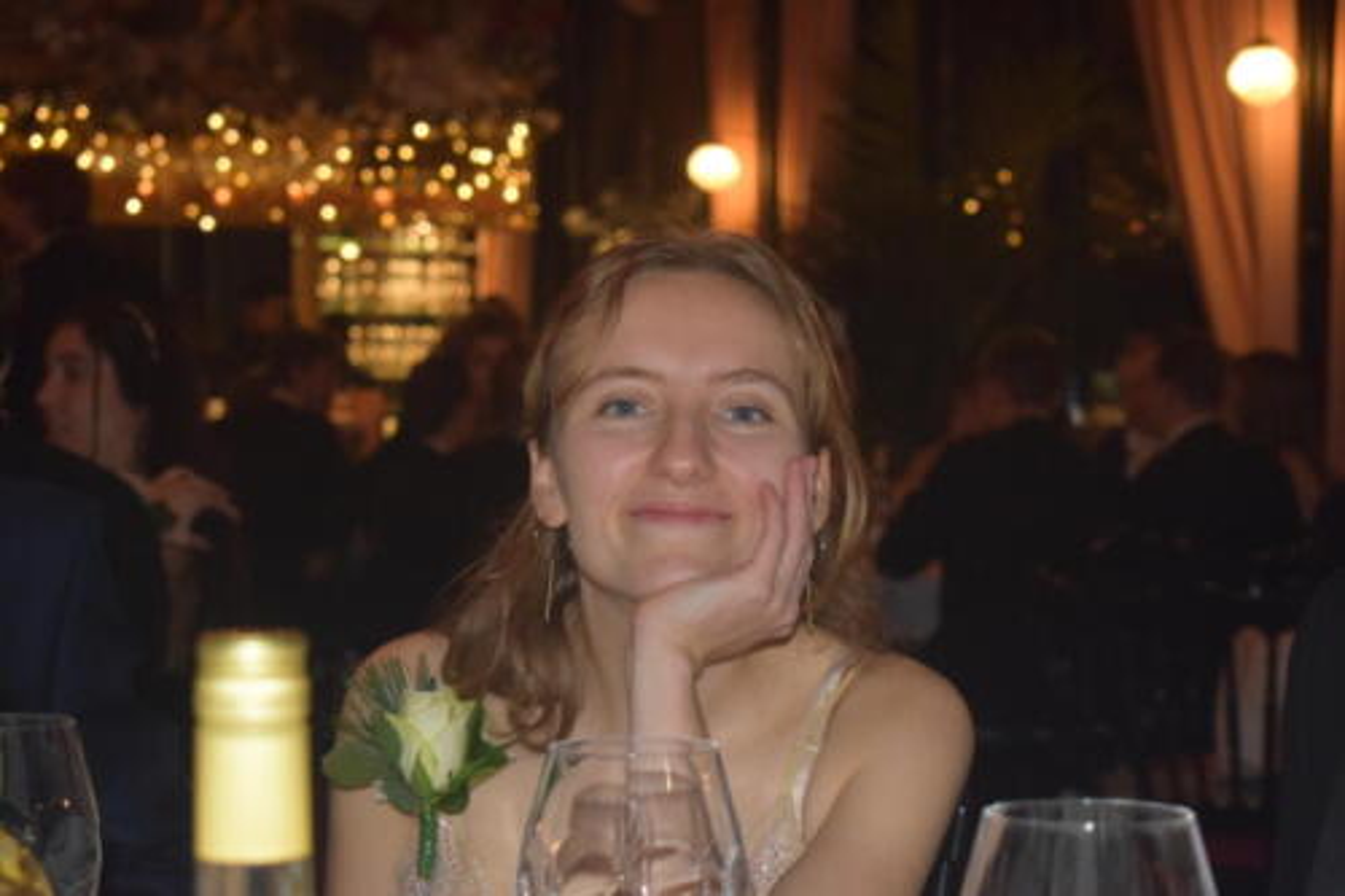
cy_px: 448
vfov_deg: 16.5
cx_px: 672
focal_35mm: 82
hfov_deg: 24.6
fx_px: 3081
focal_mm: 55
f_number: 5.6
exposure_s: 1/60
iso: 3200
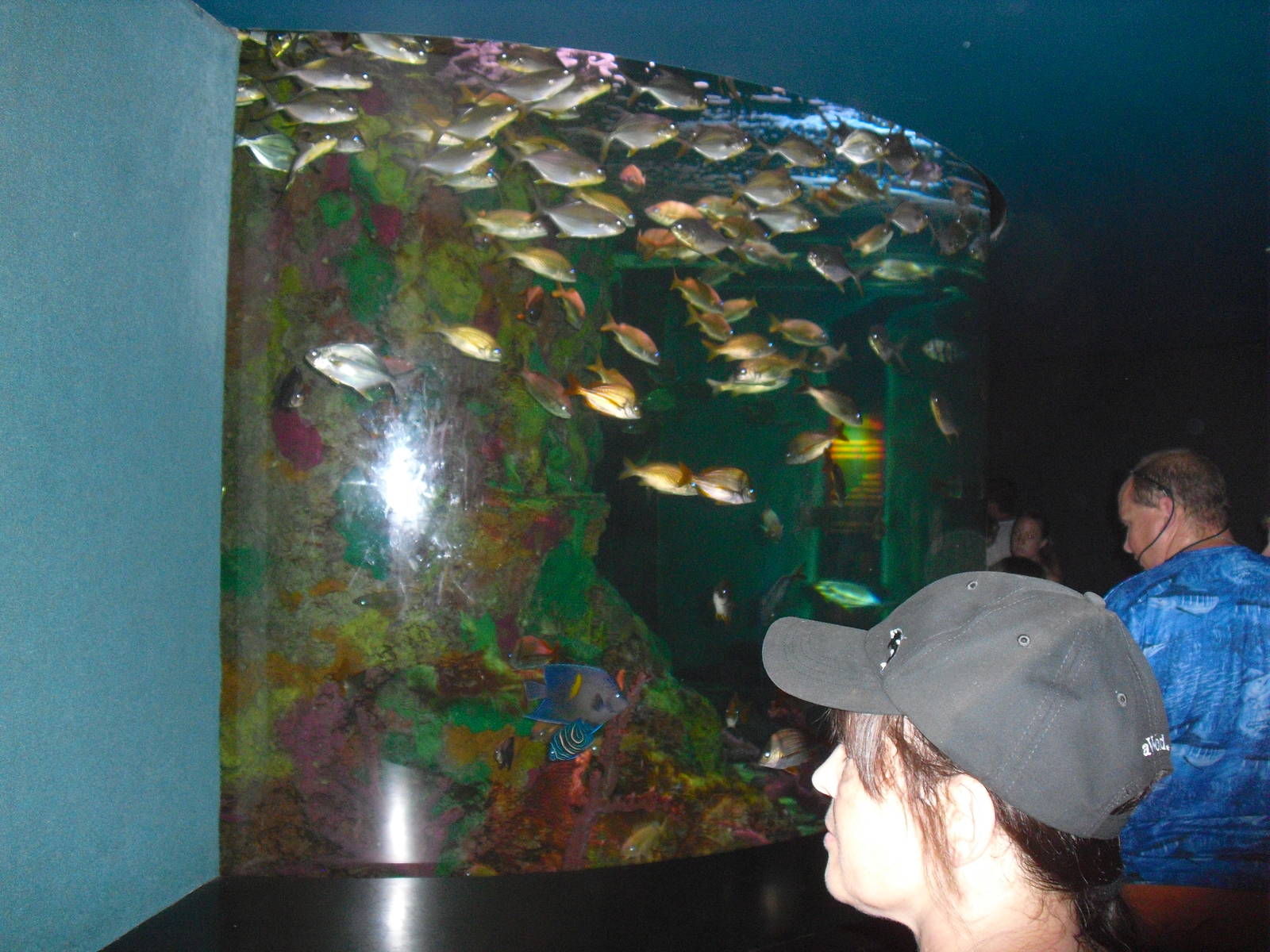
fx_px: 1321
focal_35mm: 36
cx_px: 635
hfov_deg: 51.4
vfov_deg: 39.7
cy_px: 476
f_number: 3.1
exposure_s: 1/60
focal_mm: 6.3
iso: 400
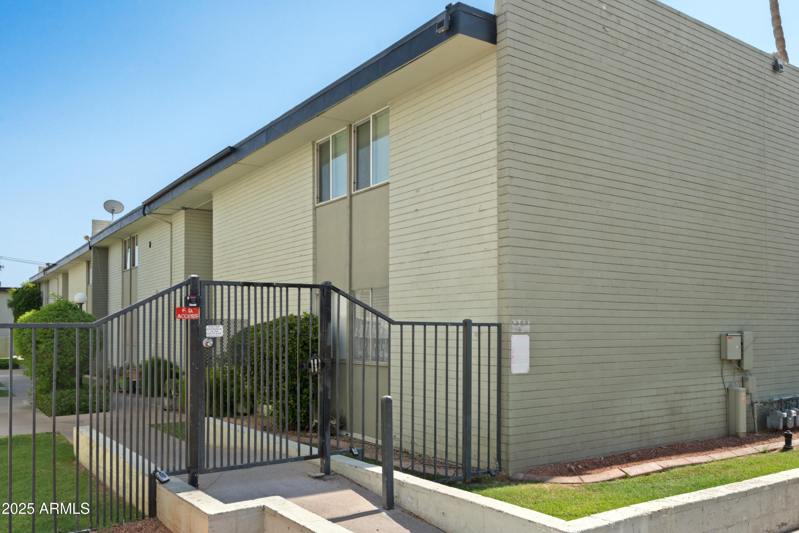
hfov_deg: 65.5
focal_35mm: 28
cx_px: 400
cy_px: 266
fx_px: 621
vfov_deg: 46.4
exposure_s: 1/100
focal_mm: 28
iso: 500
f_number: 11
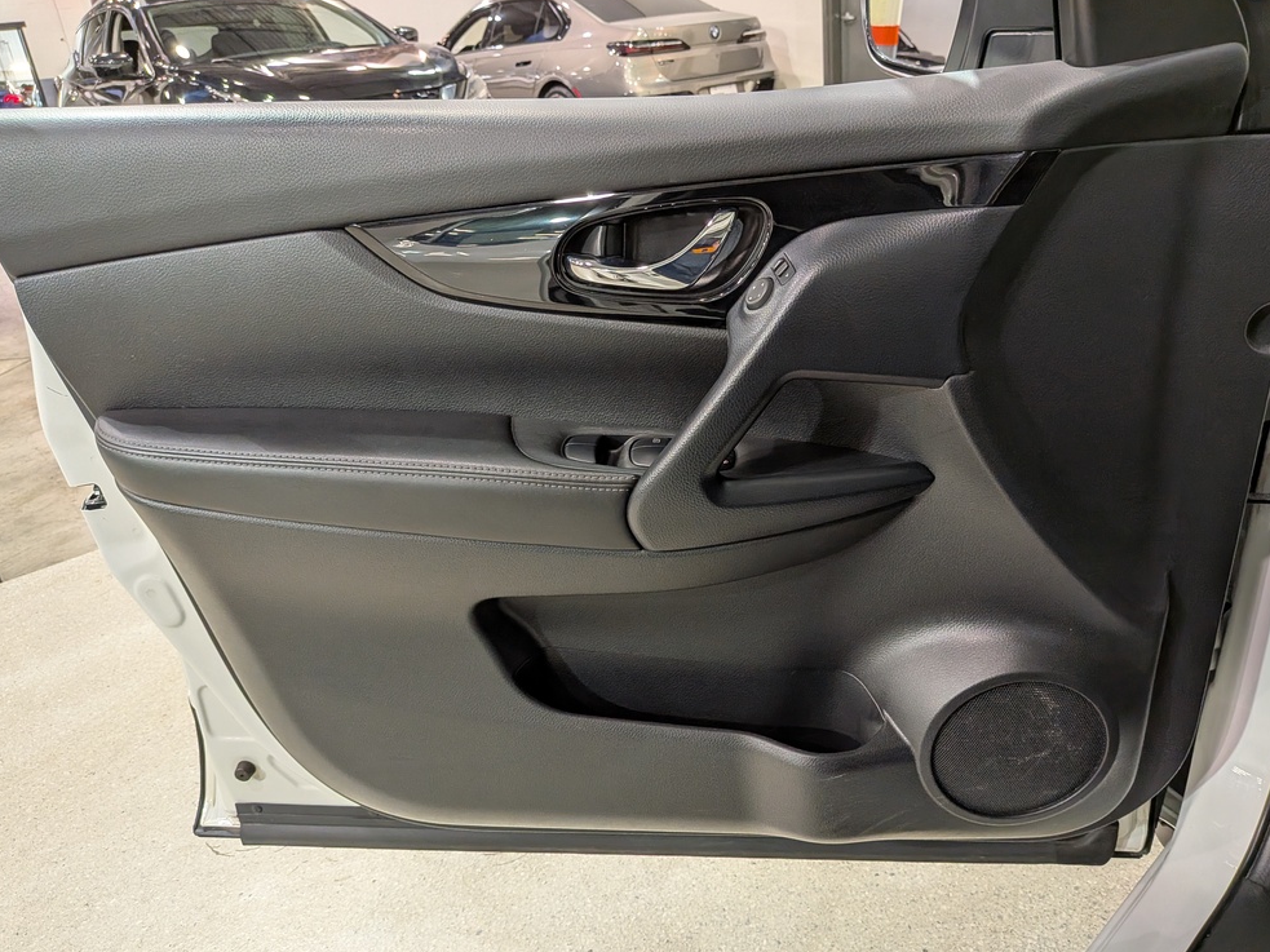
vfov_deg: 54.9
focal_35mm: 25
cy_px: 479
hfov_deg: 69.4
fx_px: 917
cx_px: 637
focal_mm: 4.53
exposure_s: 1/120
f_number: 1.7
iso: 380
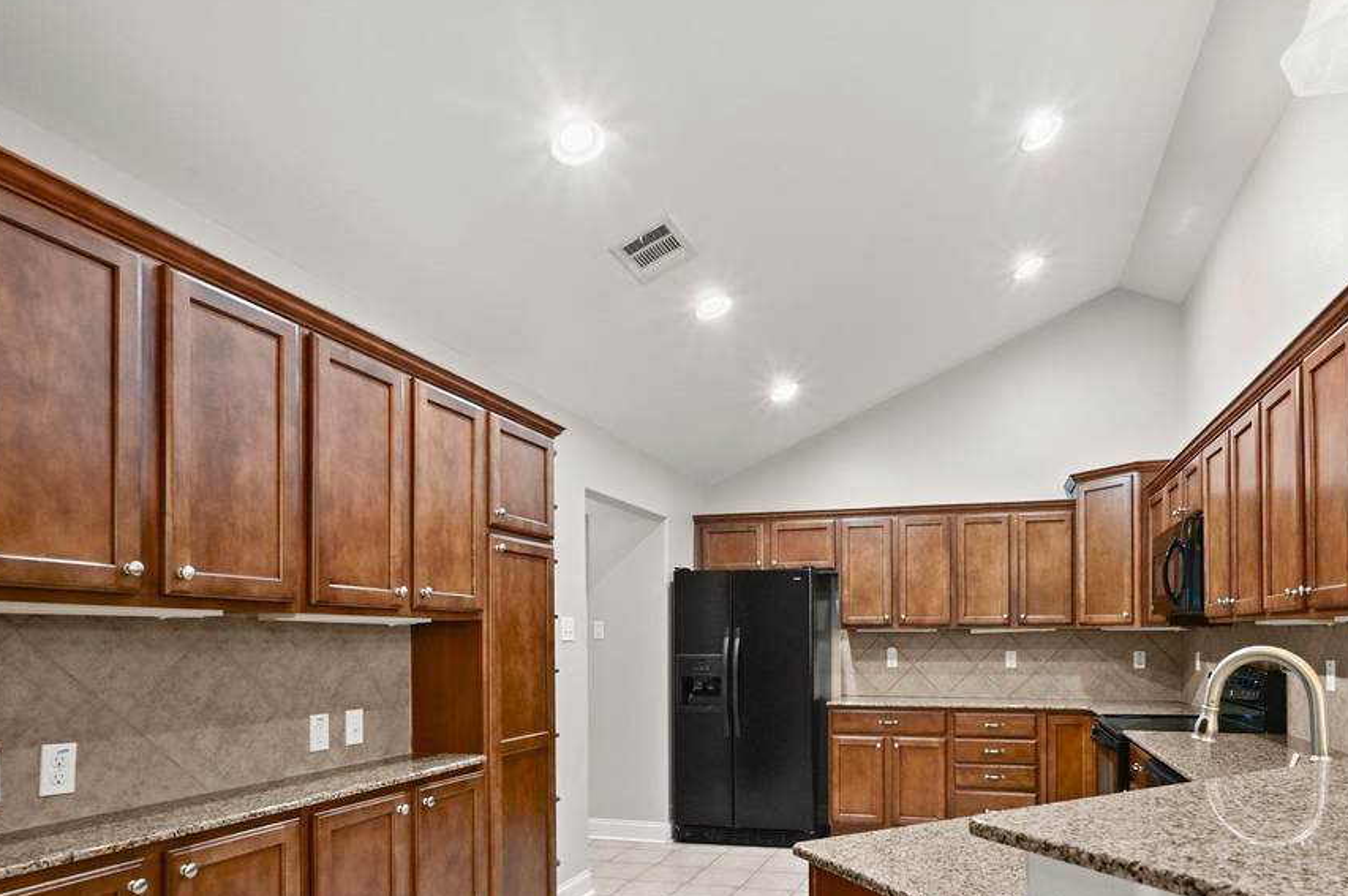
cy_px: 653
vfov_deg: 56.9
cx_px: 812
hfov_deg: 80.3
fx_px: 786
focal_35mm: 21
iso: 200
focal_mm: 14
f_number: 10
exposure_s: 1
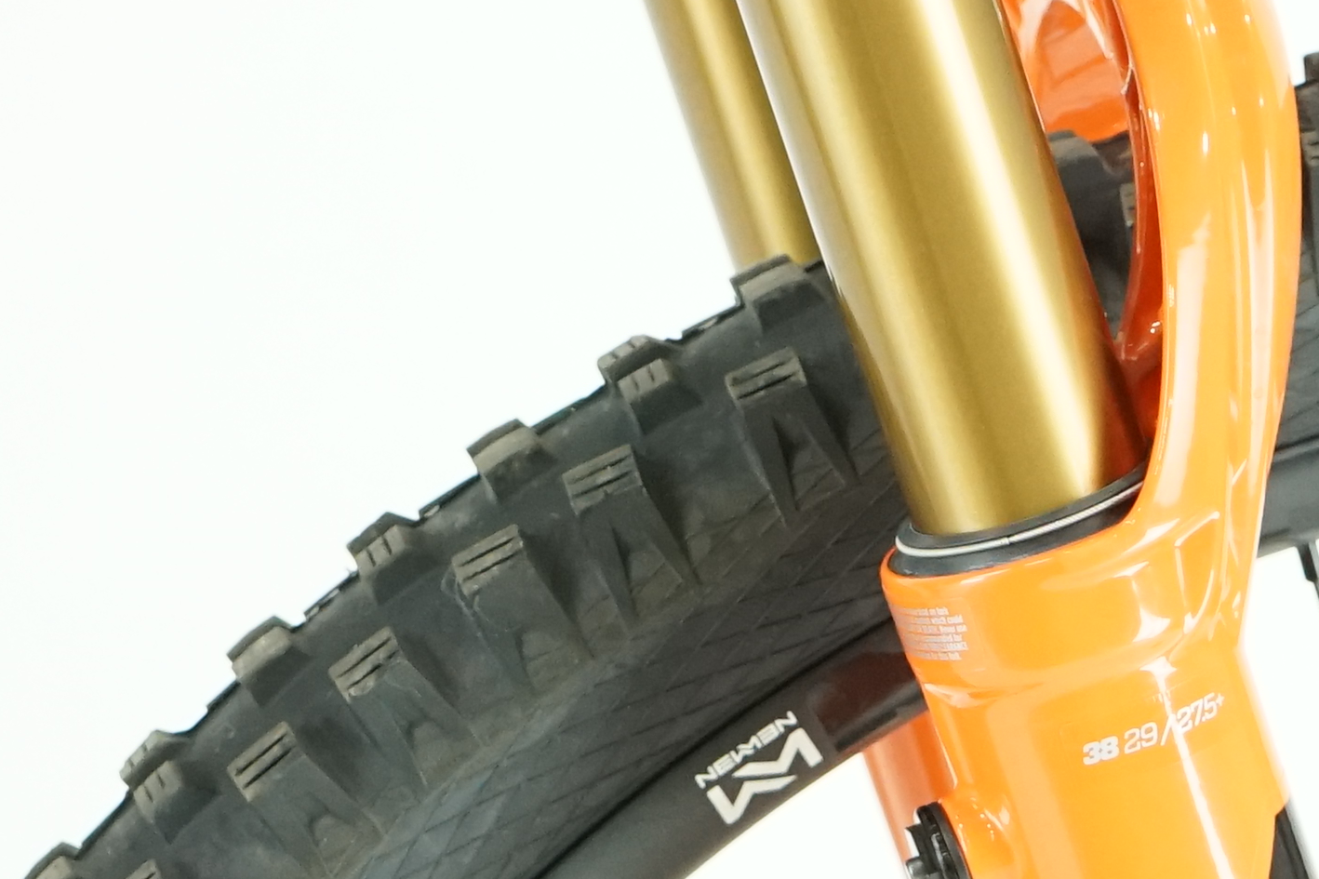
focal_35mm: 182
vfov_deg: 7.5
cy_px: 703
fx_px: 6667
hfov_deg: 11.3
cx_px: 1048
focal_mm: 43
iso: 2500
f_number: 5
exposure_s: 1/200
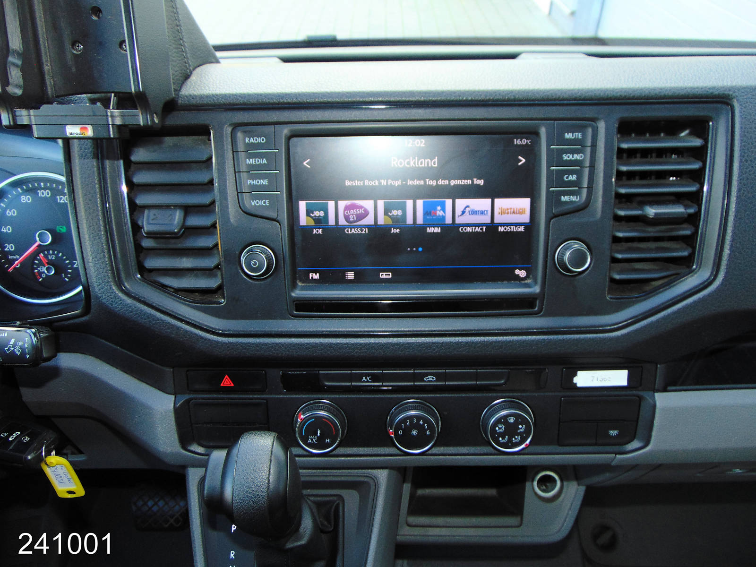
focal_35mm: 25
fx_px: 546
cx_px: 378
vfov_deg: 54.9
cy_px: 284
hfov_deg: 69.4
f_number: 3
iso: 80
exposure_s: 1/30
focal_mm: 4.5
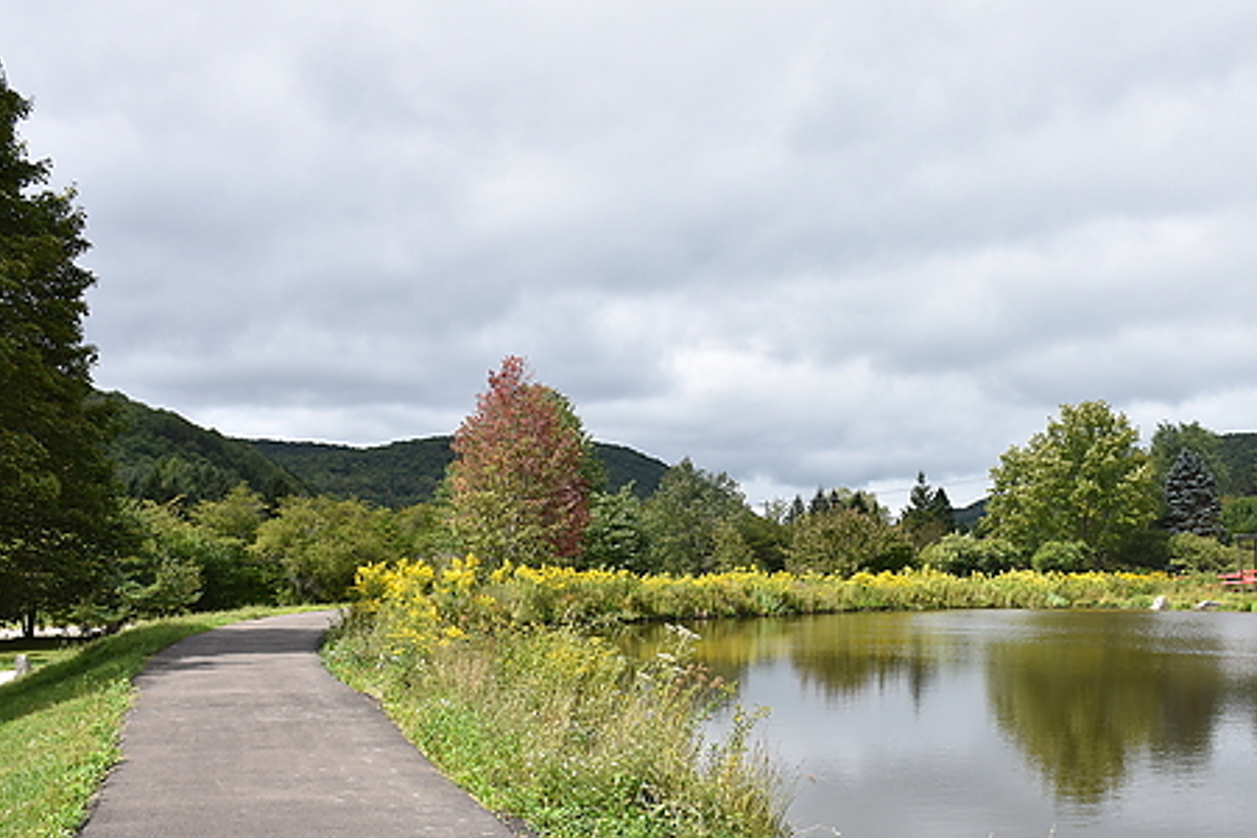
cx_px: 807
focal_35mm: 40
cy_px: 542
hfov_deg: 47.9
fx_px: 1397
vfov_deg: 33.2
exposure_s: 1/500
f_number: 8
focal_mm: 20
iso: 180
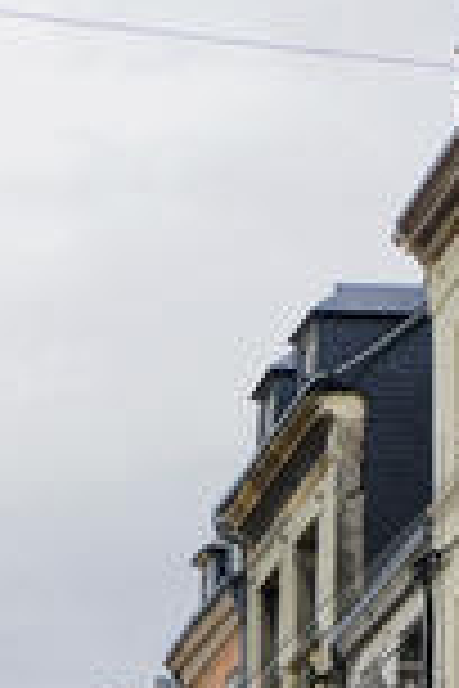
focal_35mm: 159
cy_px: 1246
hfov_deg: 8.4
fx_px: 3041
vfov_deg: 11.9
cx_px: -304
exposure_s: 1/180
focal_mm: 28
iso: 100
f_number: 6.7
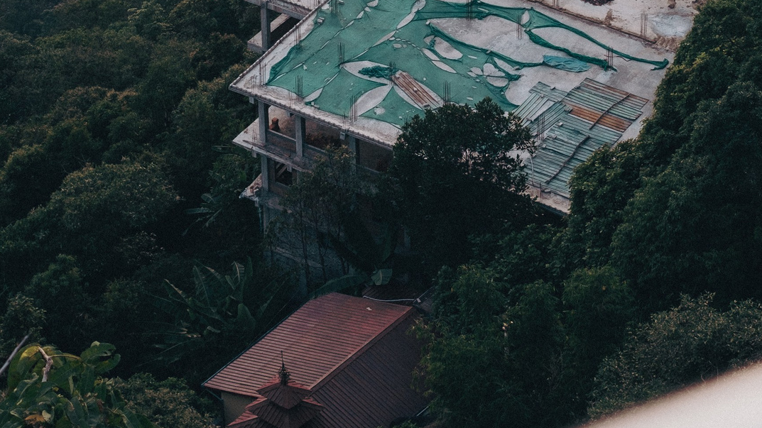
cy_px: -37
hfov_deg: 17.2
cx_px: 423
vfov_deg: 9.6
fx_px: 2525
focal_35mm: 125
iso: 160
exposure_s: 1/320
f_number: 2.5
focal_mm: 33
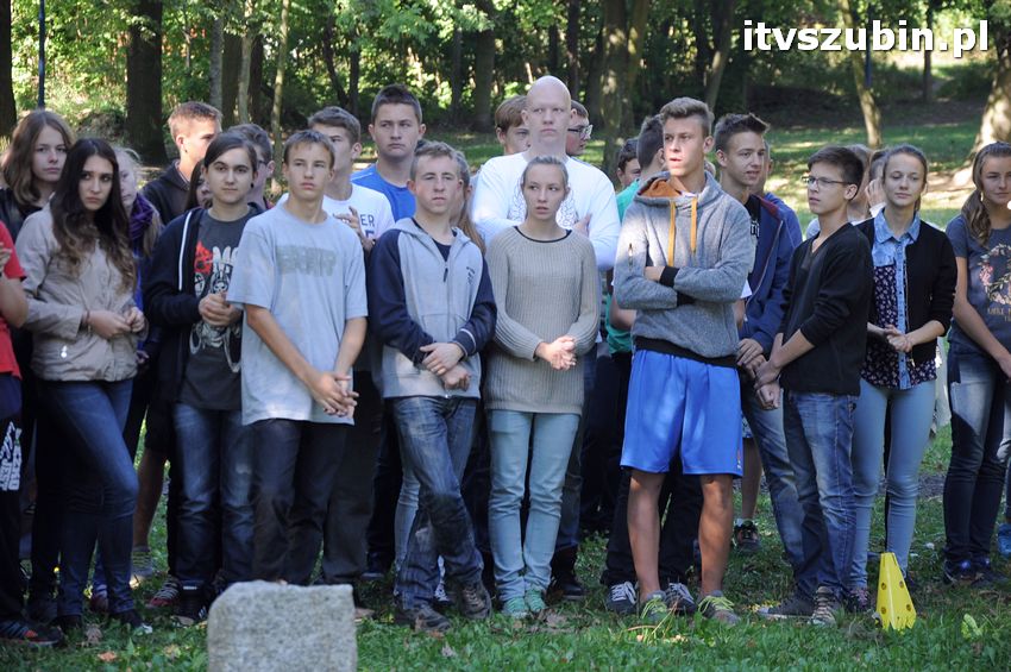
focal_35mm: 158
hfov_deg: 13.1
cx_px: 506
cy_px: 336
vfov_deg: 8.7
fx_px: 4419
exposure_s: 1/100
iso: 400
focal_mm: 105
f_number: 5.6
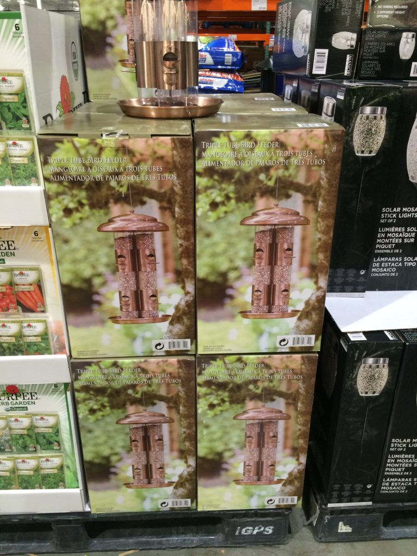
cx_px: 208
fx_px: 466
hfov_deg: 48.2
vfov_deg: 61.7
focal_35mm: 29
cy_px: 278
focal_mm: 4.15
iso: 160
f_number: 2.2
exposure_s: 1/30
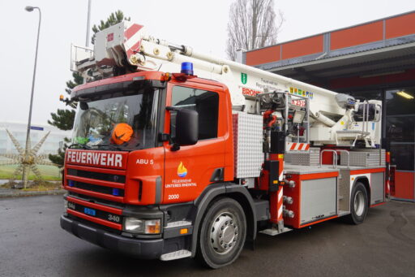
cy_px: 138
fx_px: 346
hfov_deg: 61.9
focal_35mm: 30
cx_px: 208
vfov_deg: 43.6
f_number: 6.3
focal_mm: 20
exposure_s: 1/100
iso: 100
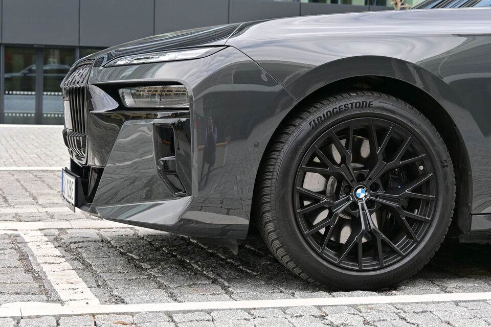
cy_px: 164
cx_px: 246
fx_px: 1023
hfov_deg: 27.0
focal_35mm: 75
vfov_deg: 18.2
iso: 110
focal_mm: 50
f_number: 6.3
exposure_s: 1/80
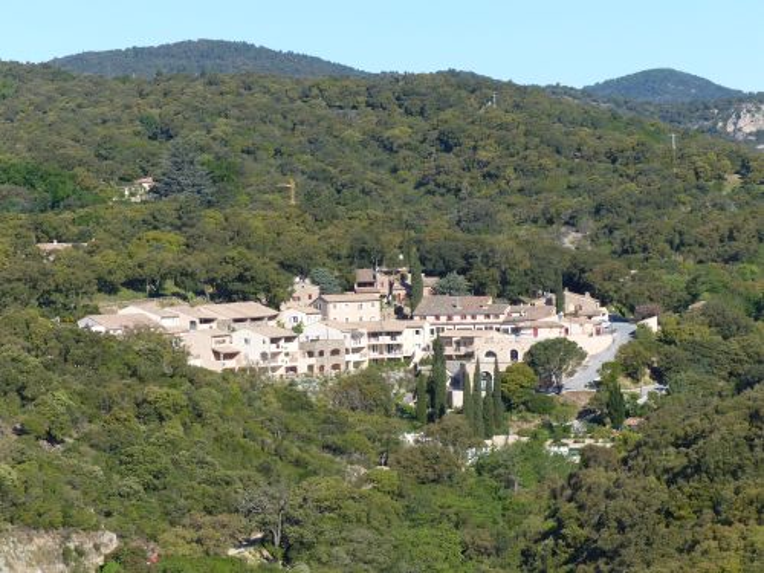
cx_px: 382
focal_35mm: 140
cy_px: 286
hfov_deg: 14.1
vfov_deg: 10.6
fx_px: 3090
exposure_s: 1/800
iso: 100
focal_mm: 25.2
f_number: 4
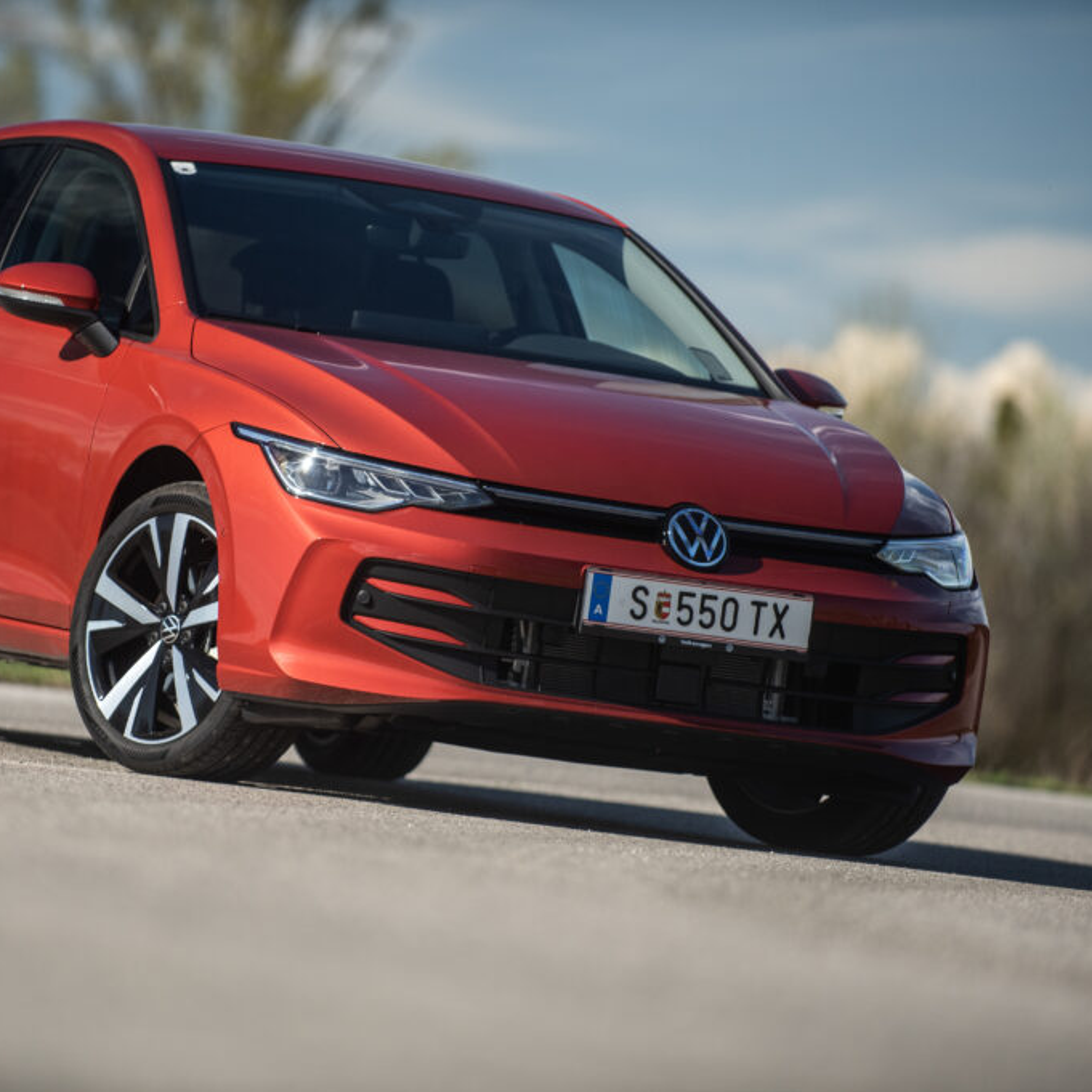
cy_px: 547
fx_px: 8673
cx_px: 430
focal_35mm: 243
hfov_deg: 7.2
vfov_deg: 7.2
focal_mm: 190
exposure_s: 1/2000
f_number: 2.8
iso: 200
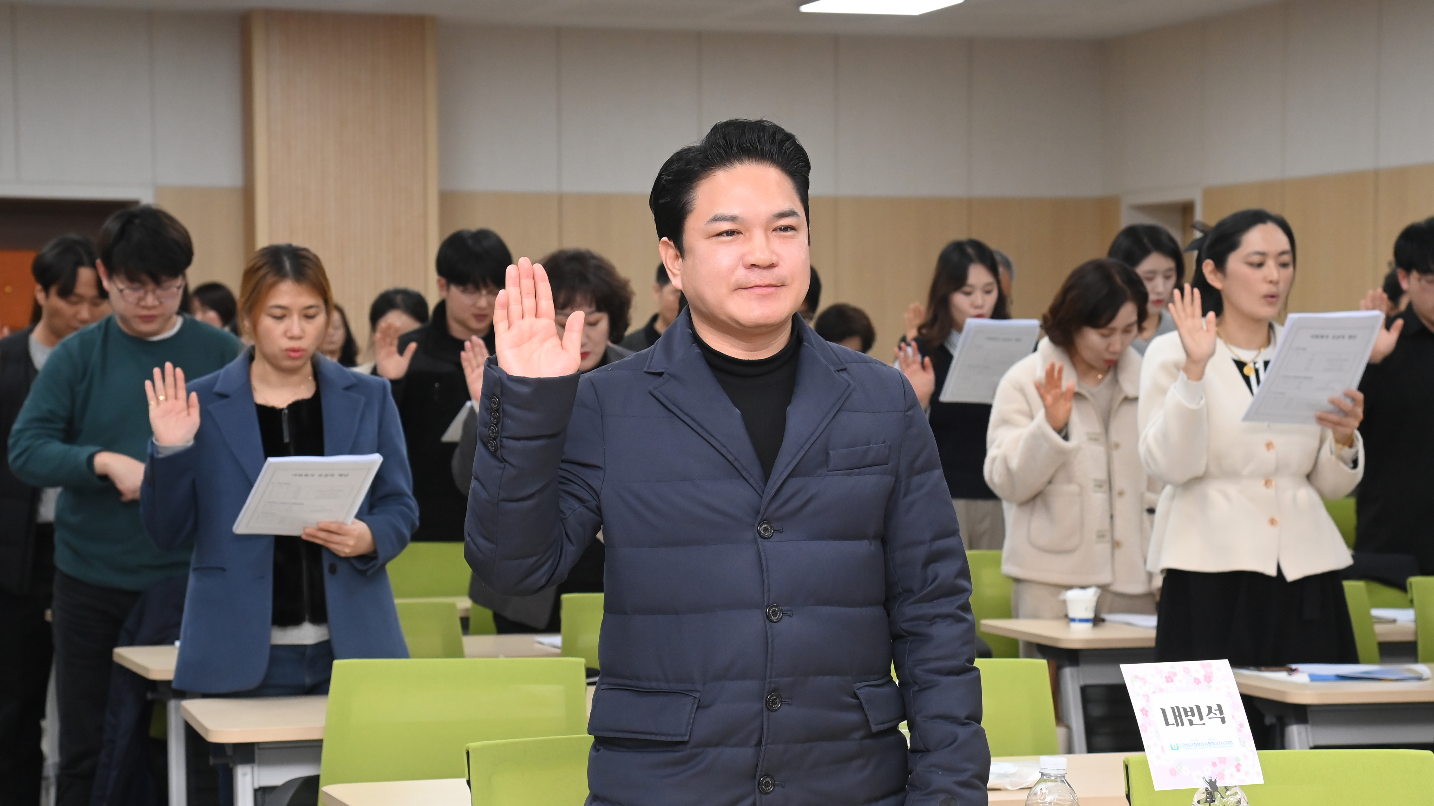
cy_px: 476
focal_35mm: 74
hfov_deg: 28.6
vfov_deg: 16.3
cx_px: 718
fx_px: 2814
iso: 3200
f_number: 6.3
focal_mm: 70
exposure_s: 1/250
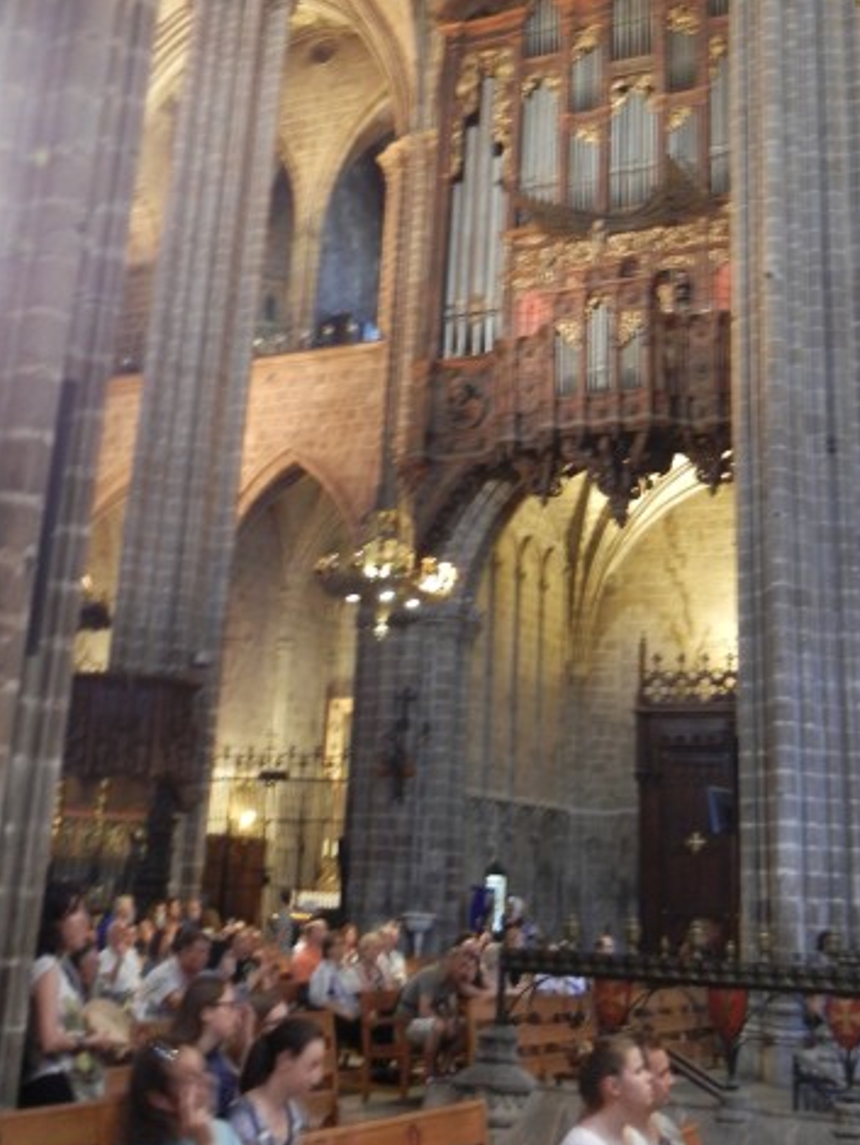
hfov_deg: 29.7
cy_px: 309
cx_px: 475
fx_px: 1622
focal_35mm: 49
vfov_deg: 38.1
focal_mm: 5.4
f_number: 3.5
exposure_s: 1/2.3
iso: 400
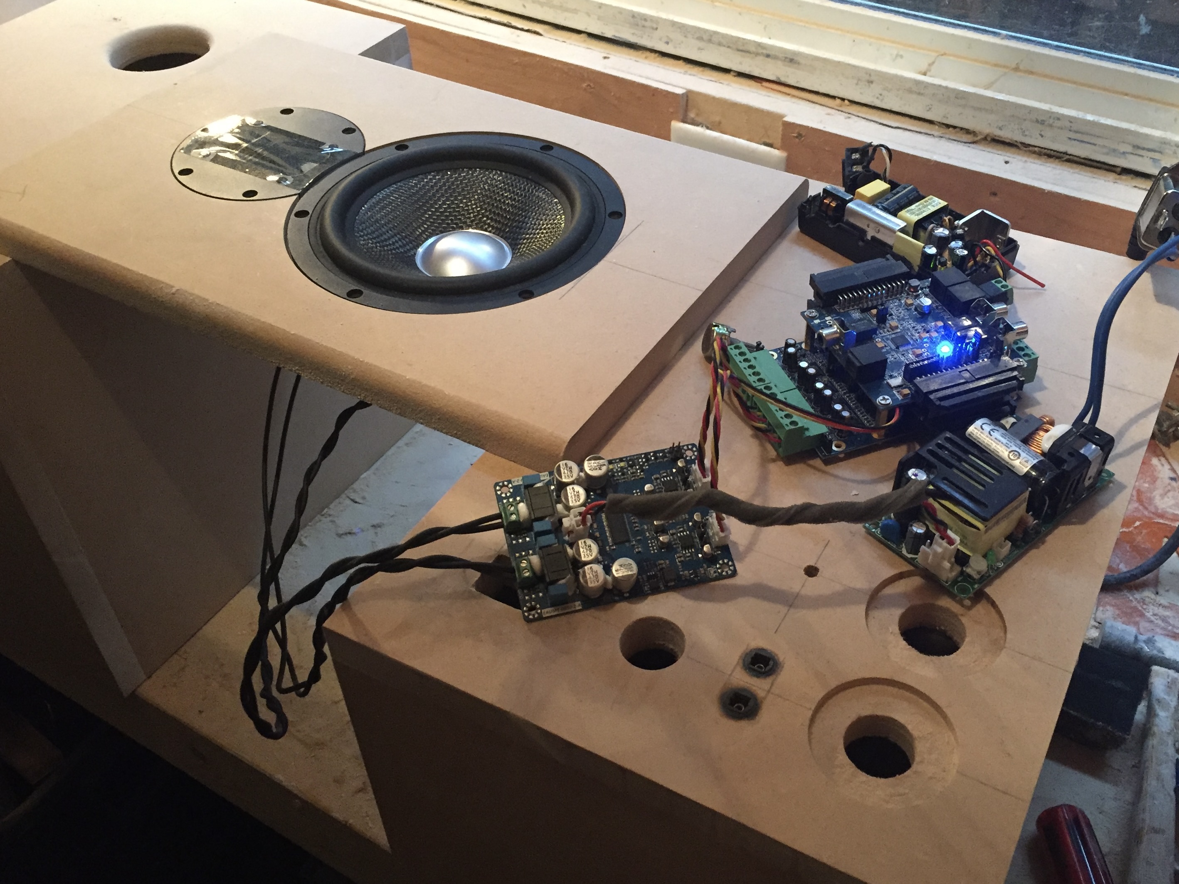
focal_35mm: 29
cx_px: 590
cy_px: 442
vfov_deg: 48.2
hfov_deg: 61.7
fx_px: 988
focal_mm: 4.15
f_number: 2.2
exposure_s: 1/30
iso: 250
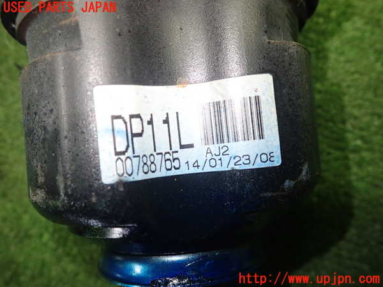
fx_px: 332
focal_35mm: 30
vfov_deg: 46.8
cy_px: 144
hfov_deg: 60.0
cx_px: 192
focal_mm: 5.5
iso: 400
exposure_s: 1/125
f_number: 2.3
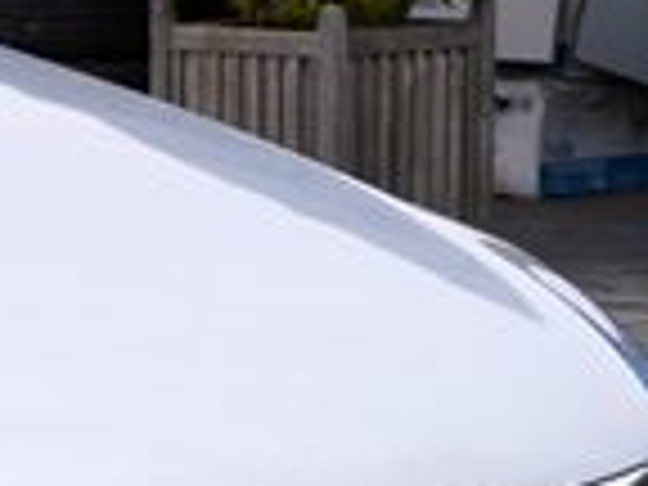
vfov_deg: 7.2
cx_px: -716
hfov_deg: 9.0
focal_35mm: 205
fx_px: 3838
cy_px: 326
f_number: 6.3
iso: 100
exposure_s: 1/160
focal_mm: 30
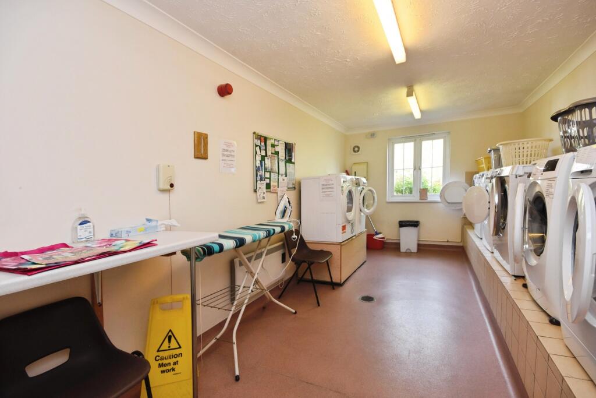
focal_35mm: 15
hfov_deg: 100.4
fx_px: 248
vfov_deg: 77.3
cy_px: 199
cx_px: 298
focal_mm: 10
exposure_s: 1/30
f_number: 8
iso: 800
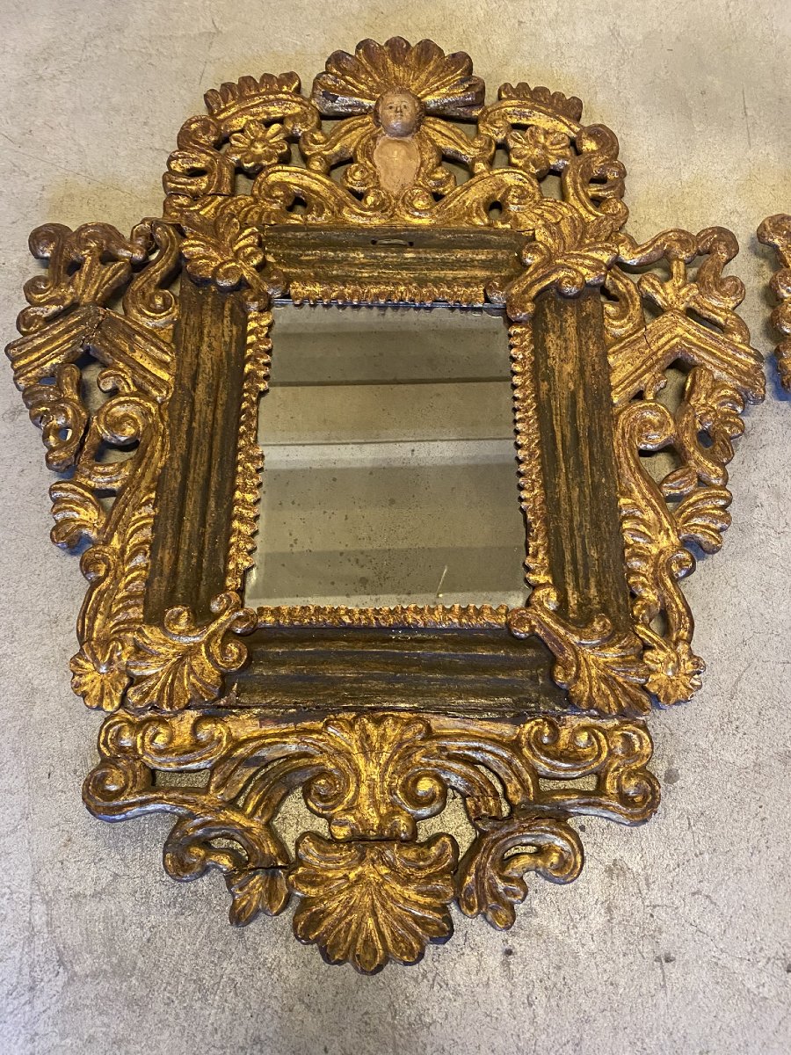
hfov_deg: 53.1
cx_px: 396
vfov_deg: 67.3
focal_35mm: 26
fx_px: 792
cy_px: 528
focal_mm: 4.25
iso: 500
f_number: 1.8
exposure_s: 1/50
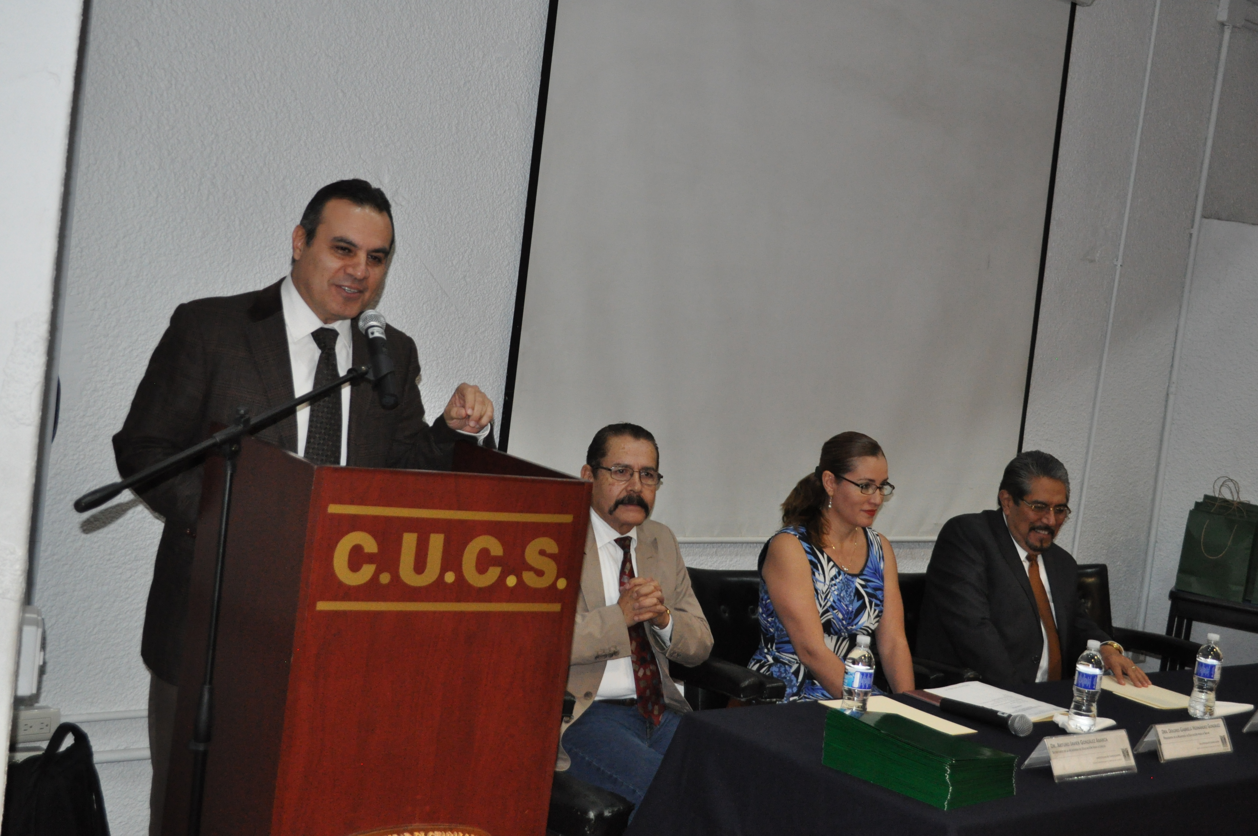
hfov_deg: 41.2
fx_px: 1675
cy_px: 418
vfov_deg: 28.0
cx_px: 629
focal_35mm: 48
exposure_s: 1/60
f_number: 4.8
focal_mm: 32
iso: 1600
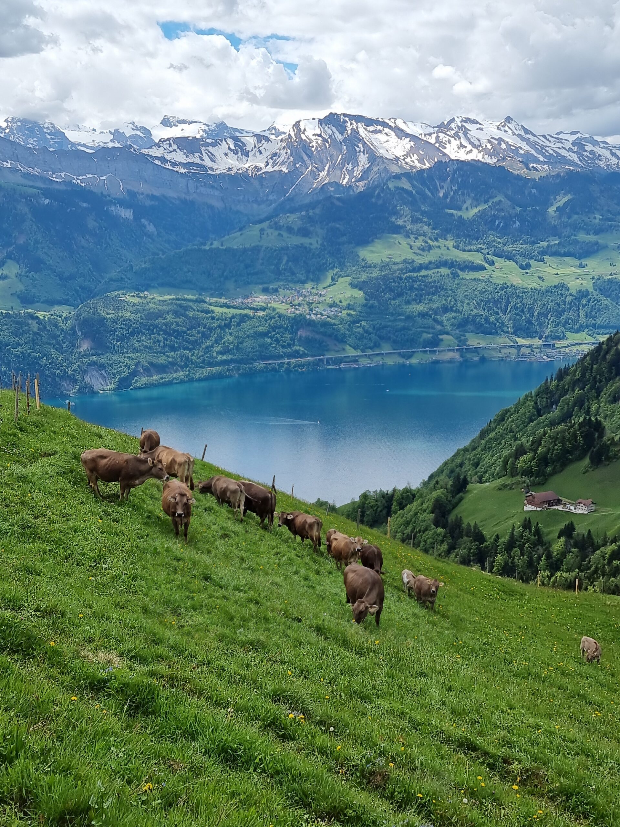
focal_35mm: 24
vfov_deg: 71.6
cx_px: 310
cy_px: 414
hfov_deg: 56.8
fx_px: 573
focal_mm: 6.7
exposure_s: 1/1300
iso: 50
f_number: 1.8
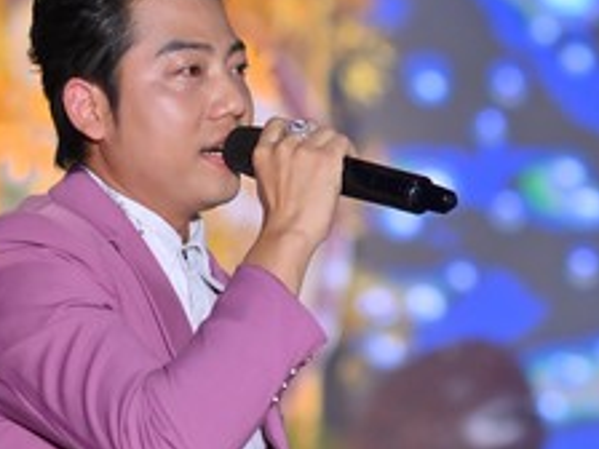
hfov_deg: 8.4
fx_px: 4101
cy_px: 297
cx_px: 285
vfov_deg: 6.3
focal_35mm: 237
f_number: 2.5
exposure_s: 1/640
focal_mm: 85
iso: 800
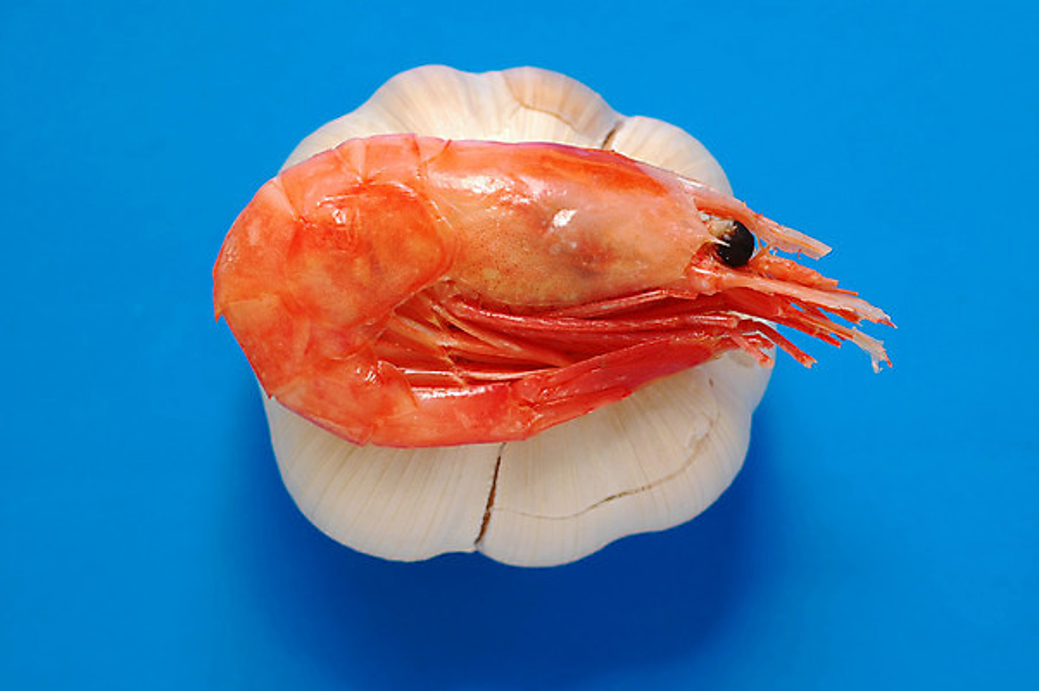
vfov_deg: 15.2
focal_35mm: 90
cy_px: 346
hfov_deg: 22.6
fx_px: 2595
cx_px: 520
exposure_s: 1/60
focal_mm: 60
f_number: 9
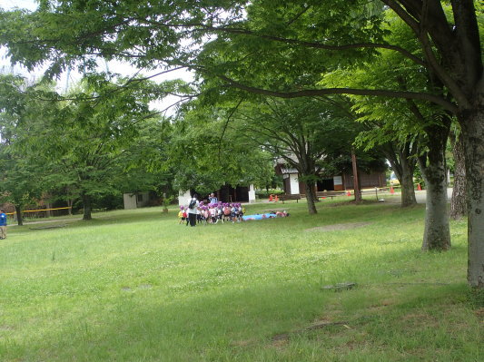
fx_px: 531
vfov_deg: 37.7
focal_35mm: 38
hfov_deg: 49.0
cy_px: 181
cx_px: 242
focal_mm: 6.86
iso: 100
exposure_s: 1/200
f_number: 3.5
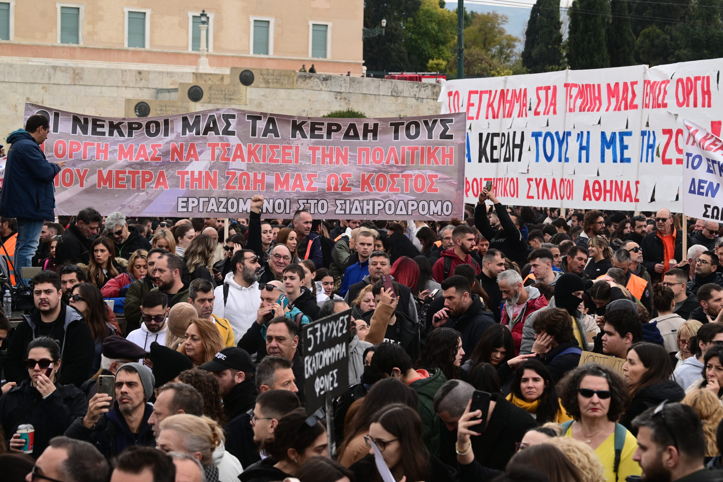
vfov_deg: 19.5
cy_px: 241
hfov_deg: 28.8
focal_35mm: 70
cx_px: 362
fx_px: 1406
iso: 400
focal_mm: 70
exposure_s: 1/400
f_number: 6.3
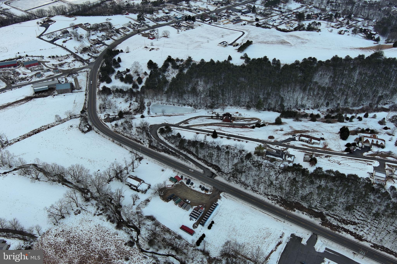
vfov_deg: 45.0
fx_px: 320
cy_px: 132
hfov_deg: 63.7
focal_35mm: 29
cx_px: 198
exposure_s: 1/388
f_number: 2.8
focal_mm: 10.57
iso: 100
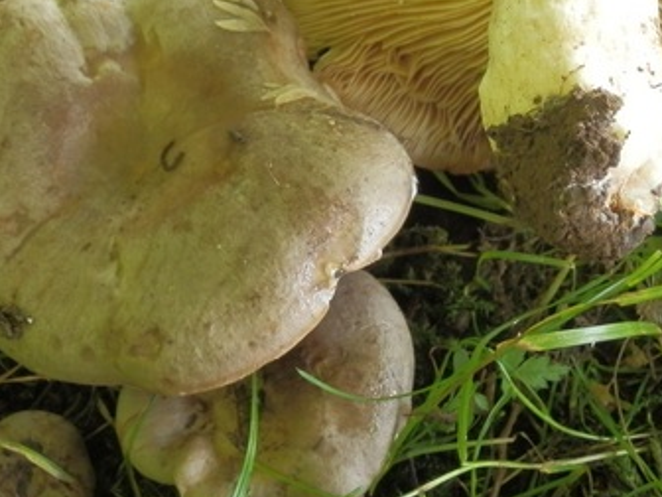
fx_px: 1683
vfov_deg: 16.7
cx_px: 394
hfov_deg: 22.2
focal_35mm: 88
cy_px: 103
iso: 200
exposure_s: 1/25
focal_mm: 6.7
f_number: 3.9
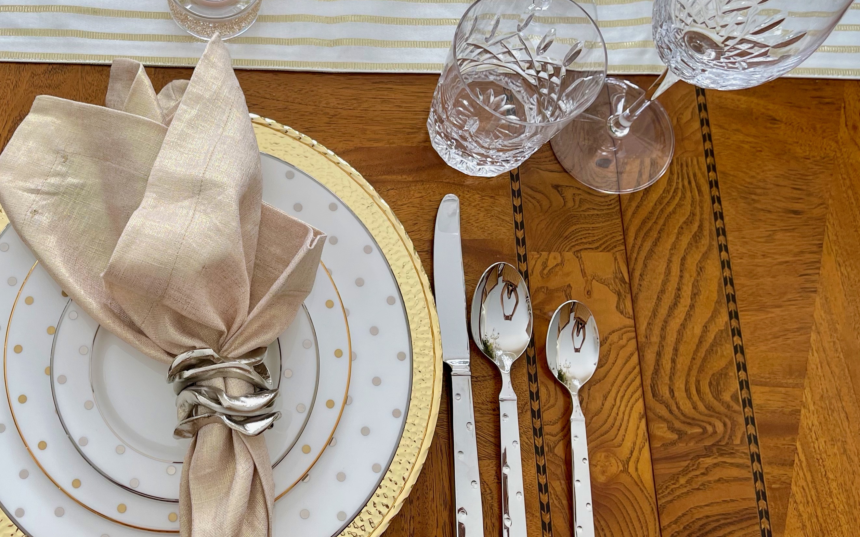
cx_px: 239
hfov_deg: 45.9
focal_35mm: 42
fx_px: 984
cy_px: 207
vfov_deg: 30.4
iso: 32
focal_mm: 5.1
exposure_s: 1/121
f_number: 1.6
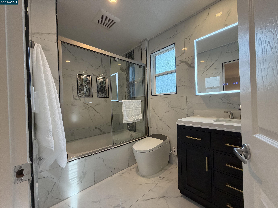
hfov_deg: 102.1
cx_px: 139
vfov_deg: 85.7
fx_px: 112
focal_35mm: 14
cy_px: 104
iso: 250
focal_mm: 2.22
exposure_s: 1/120
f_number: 2.2
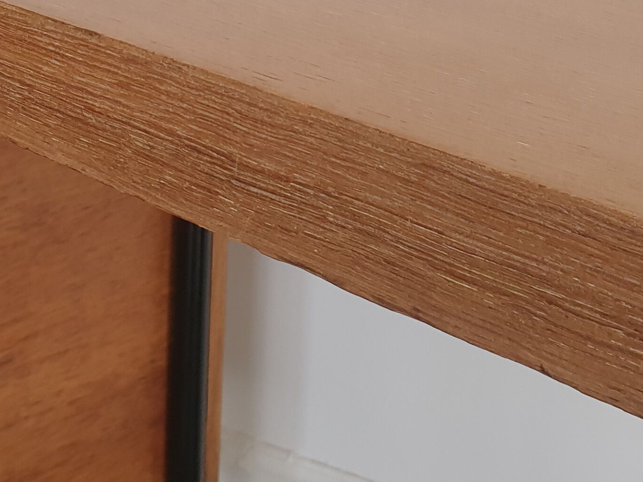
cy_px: -227
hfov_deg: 25.3
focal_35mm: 77
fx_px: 1430
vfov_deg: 17.4
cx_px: 267
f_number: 2.4
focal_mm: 4.3
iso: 100
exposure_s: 1/50
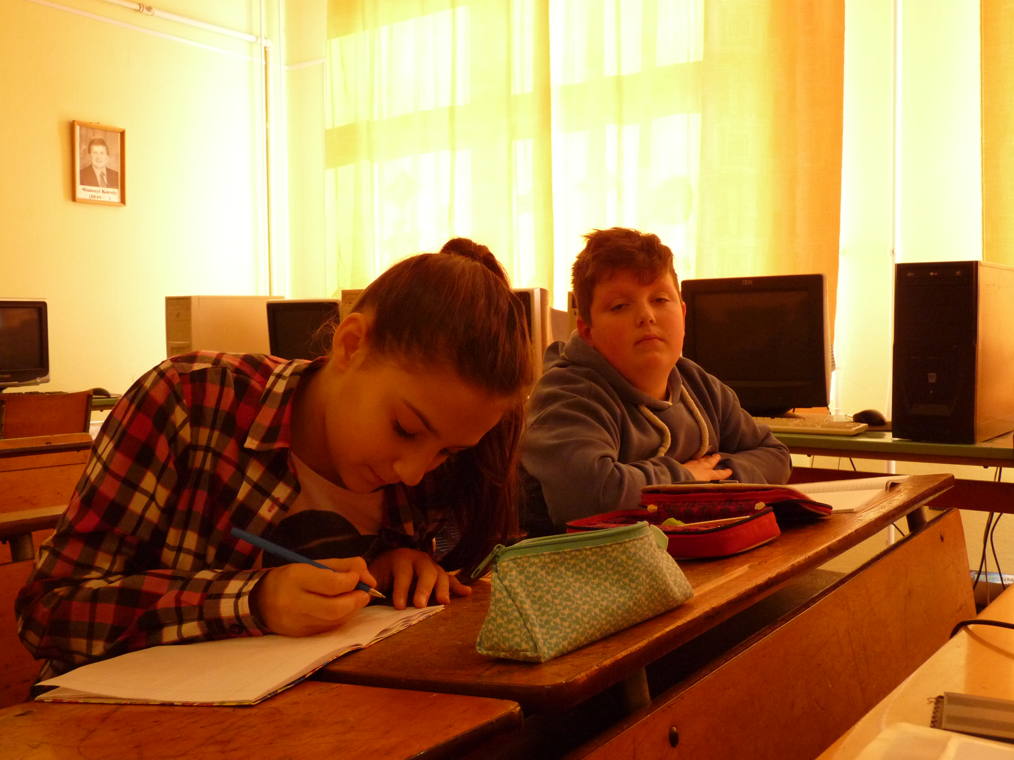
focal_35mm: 34
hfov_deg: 54.0
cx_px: 507
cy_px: 380
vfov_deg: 41.8
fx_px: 996
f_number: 3
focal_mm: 6
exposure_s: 1/200
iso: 400
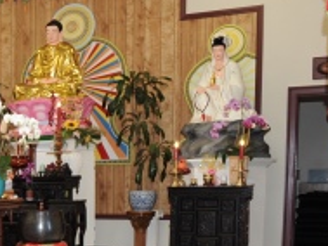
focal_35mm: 78
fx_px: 740
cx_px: -208
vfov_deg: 18.2
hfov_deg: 20.2
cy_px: 275
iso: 400
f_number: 5.6
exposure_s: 1/40
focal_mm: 24
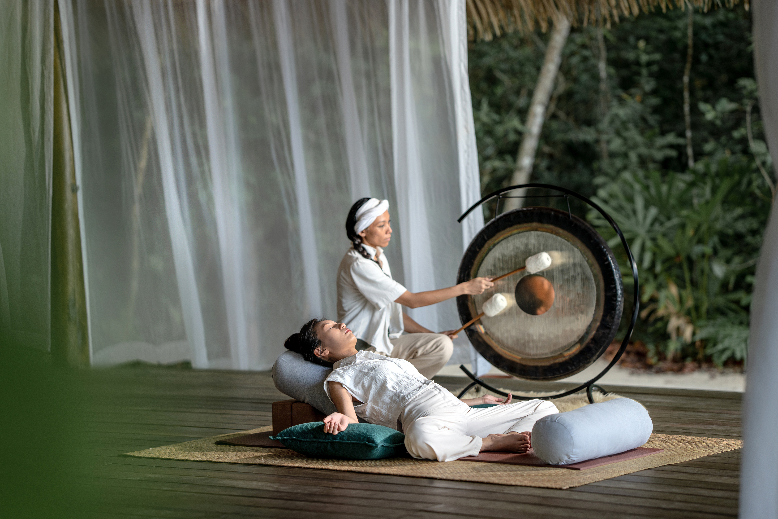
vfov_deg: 14.7
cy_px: 270
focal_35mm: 93
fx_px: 2010
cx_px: 382
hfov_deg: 21.9
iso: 80
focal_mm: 85
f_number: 1.8
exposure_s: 1/200
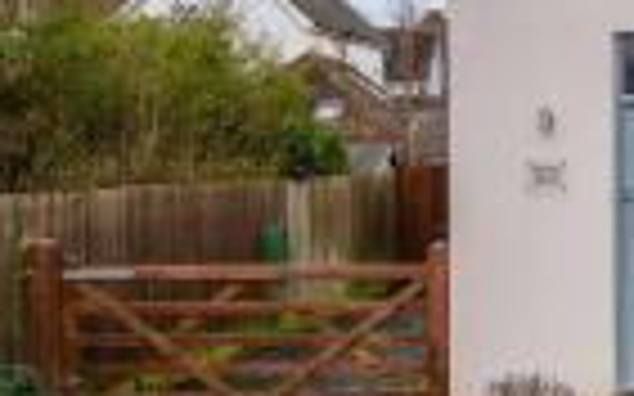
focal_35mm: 69
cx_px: 773
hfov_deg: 26.3
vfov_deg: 18.6
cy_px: 52
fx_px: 1192
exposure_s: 1/320
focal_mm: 20
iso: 400
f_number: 7.1
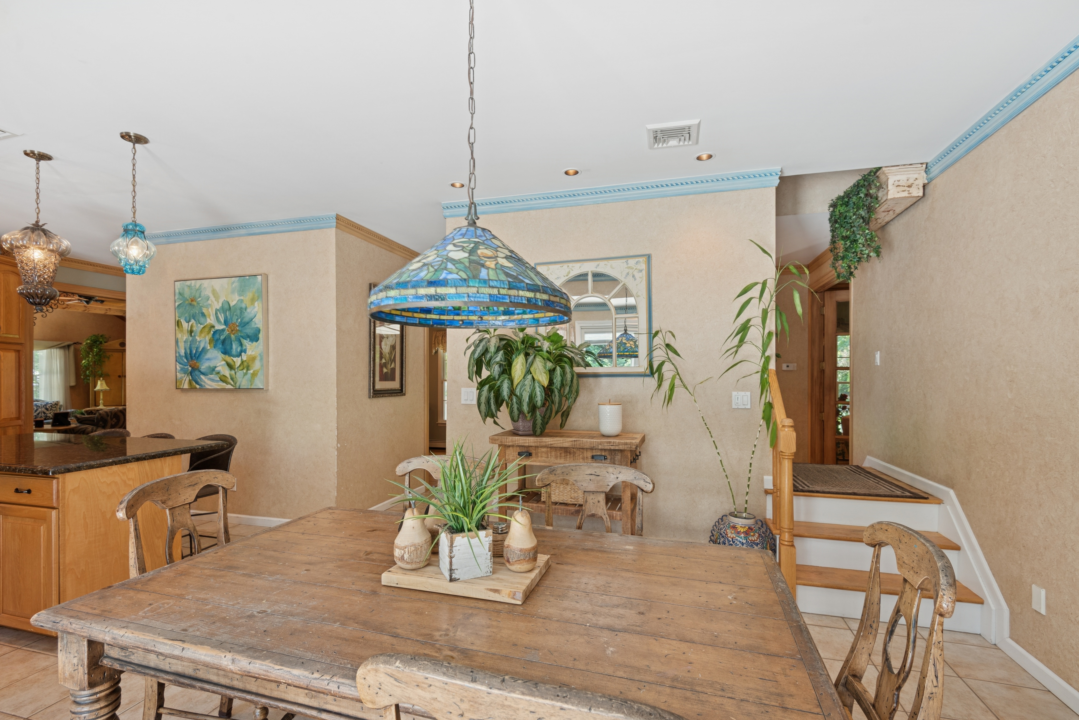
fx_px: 480
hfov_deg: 96.7
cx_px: 540
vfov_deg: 73.8
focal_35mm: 16
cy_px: 360
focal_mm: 16
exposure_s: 1/20
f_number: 9
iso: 200
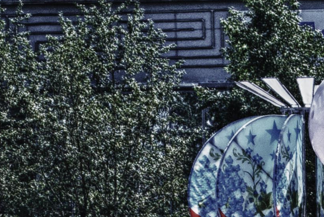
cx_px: 252
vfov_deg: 3.3
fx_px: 3803
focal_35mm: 422
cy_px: 321
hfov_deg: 4.9
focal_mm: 60
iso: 100
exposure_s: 1/125
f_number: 11
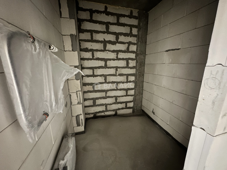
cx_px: 114
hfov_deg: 102.1
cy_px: 85
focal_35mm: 14
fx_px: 92
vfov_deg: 85.7
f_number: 2.2
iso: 1000
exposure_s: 1/14
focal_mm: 2.22
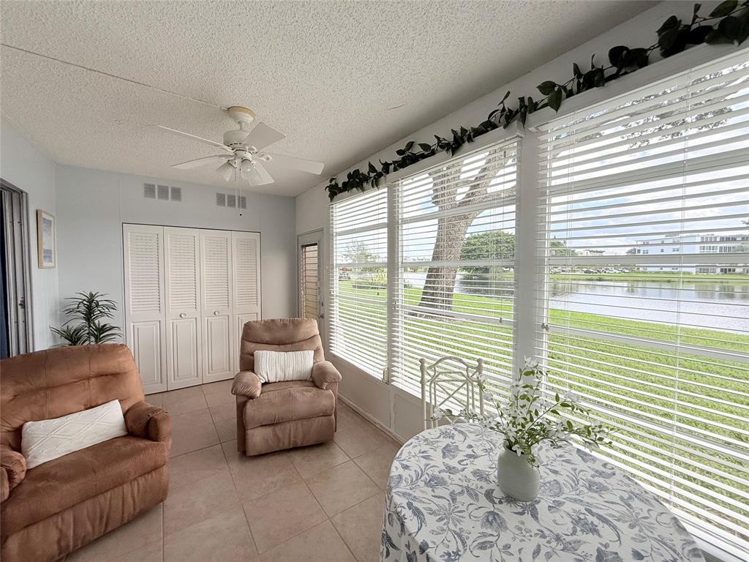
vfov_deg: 85.7
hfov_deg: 102.1
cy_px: 281
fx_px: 303
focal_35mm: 14
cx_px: 374
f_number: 2.2
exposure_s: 1/413
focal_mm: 2.22
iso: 64
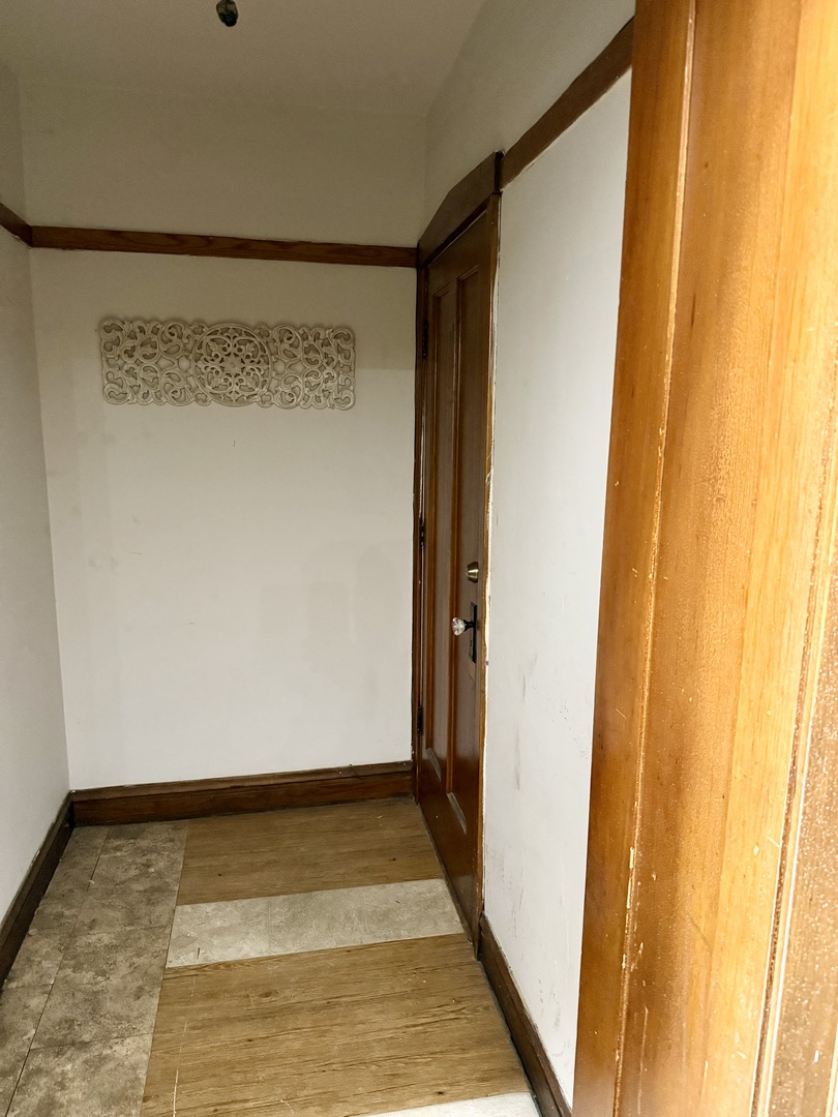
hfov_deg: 56.8
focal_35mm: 24
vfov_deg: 71.6
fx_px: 775
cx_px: 419
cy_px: 558
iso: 1000
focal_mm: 6.76
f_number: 1.78
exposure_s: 1/30
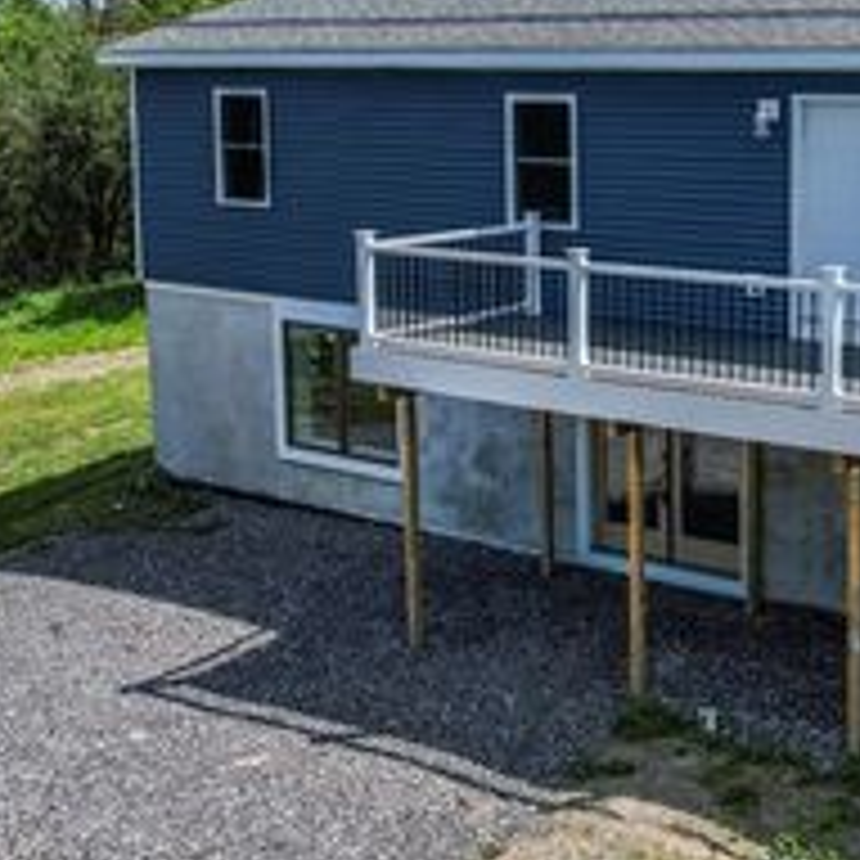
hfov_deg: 32.1
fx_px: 1377
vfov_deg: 34.2
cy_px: 250
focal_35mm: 49
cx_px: 851
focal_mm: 8.38
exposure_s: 1/1600
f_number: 2.8
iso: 100
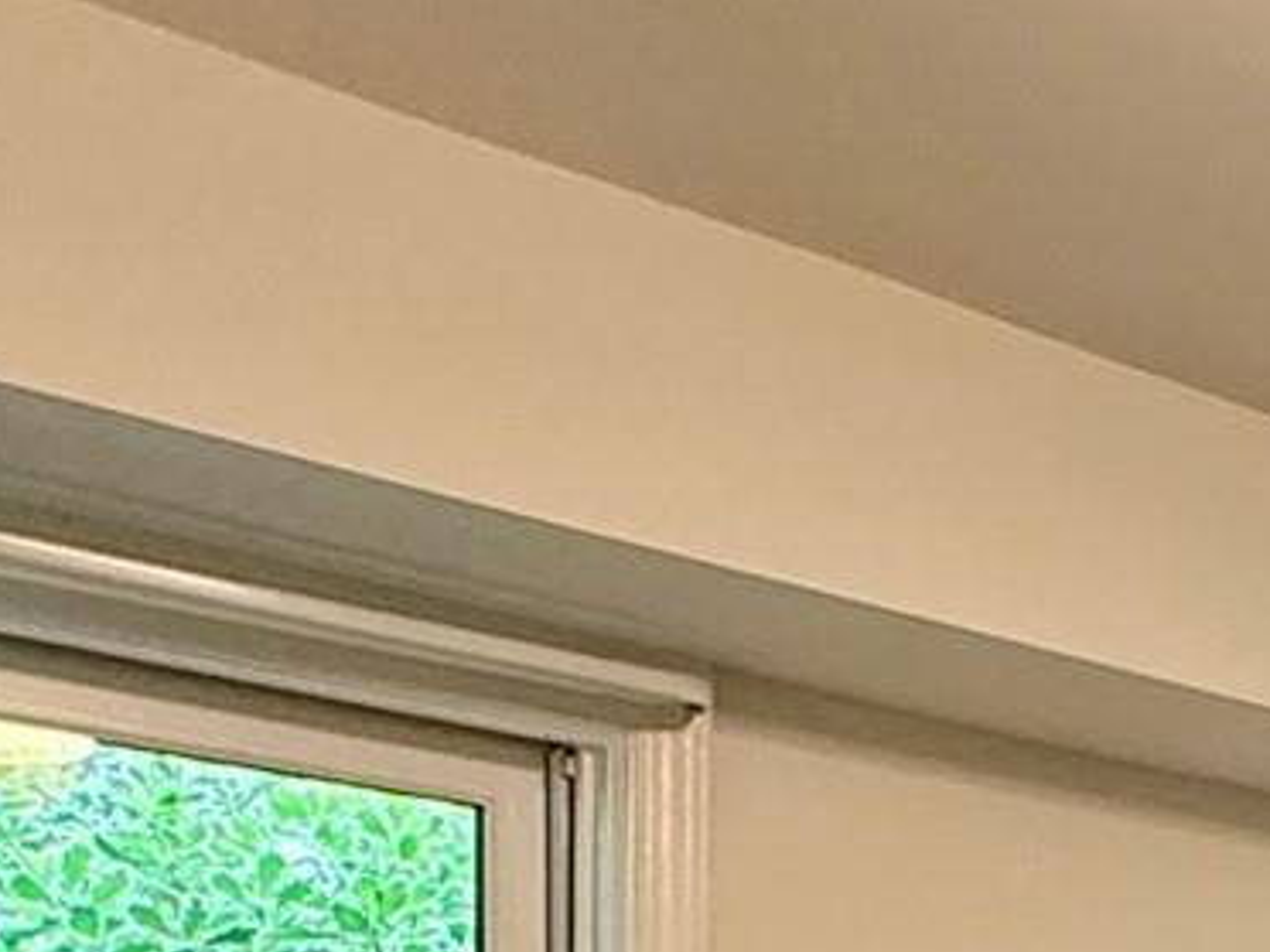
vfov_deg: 17.2
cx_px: 2110
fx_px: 2825
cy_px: 1443
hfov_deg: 20.2
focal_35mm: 77
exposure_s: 1/60
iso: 320
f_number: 2.2
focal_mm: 2.22
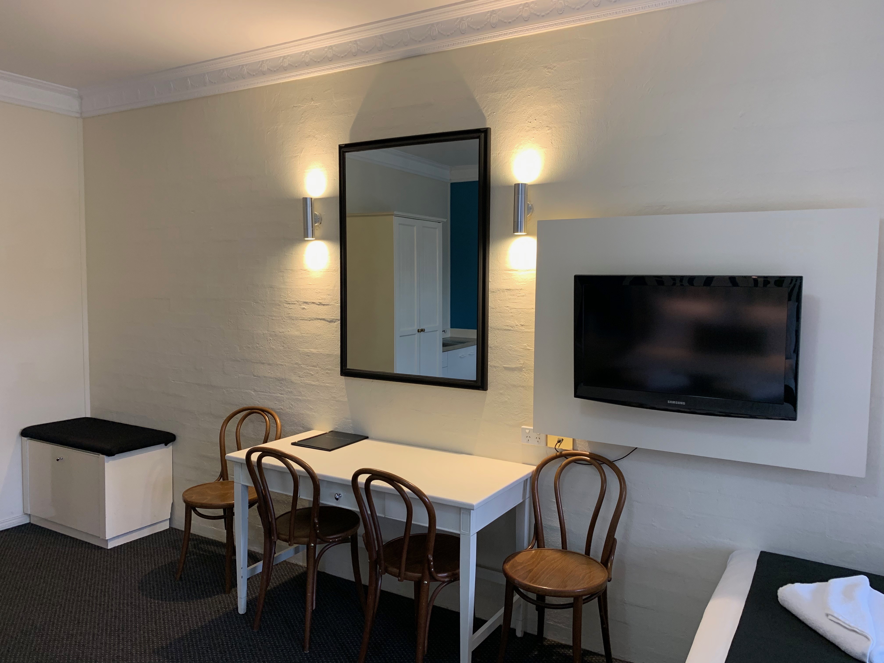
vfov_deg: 53.1
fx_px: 664
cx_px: 442
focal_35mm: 26
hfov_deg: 67.3
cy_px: 332
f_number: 1.8
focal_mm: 4.25
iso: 100
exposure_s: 1/50
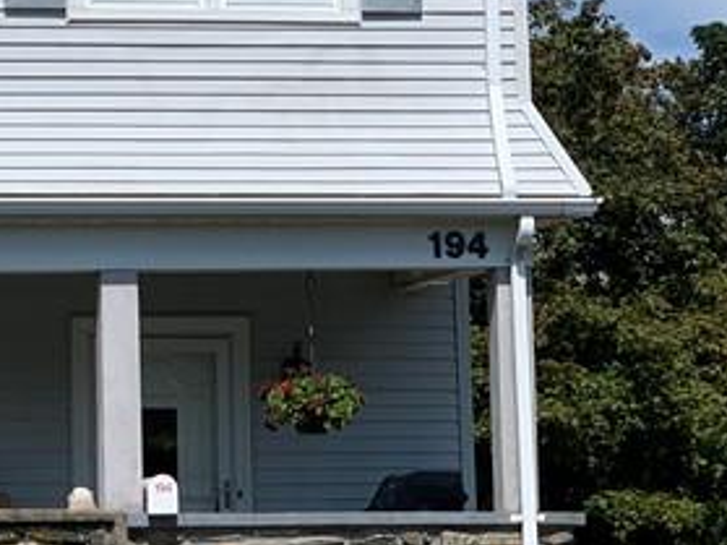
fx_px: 4010
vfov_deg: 7.8
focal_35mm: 191
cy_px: 112
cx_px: -177
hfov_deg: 10.2
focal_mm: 6
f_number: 2.4
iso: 16
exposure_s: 1/1916
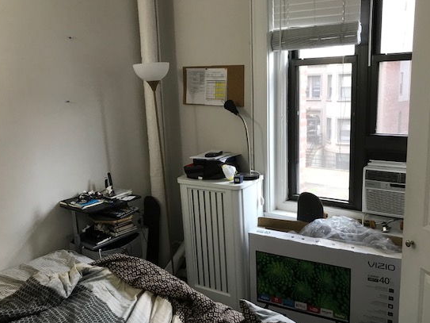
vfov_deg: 42.9
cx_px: 242
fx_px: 410
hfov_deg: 55.2
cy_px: 176
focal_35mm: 33
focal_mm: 3.99
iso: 40
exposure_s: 1/24
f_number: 1.8
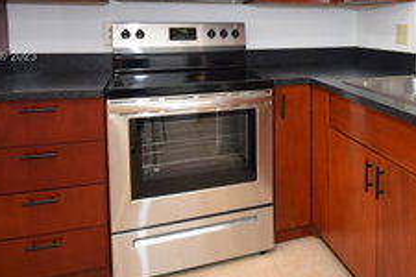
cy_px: 57
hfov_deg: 56.3
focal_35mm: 32
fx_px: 370
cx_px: 303
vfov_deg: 39.6
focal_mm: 10
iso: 800
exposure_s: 1/100
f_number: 5
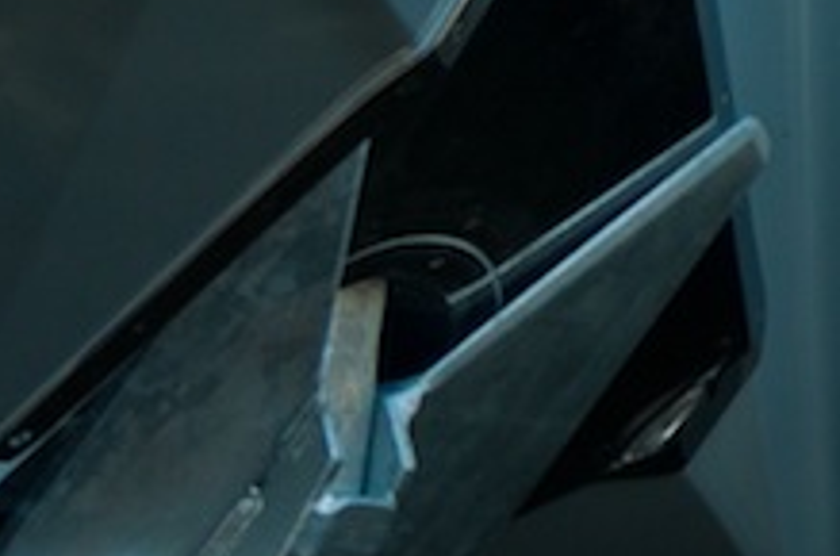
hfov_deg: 4.1
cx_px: -1089
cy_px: 1012
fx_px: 11455
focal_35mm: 492
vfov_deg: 2.8
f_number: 5.6
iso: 200
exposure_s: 1/500
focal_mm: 70
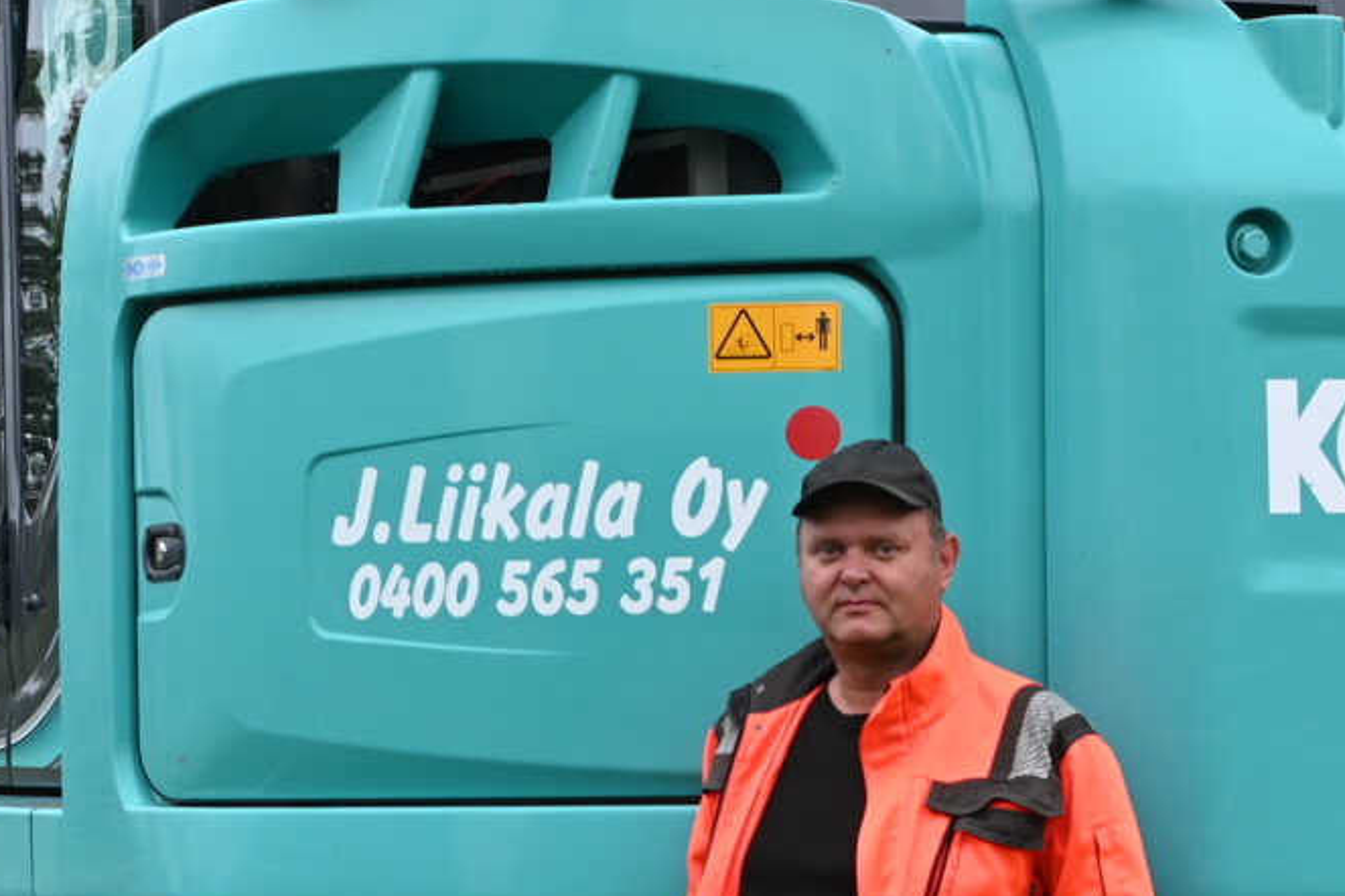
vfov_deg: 9.8
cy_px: 913
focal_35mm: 139
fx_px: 5193
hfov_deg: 14.8
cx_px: 588
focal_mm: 30
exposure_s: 1/250
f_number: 4.5
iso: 200
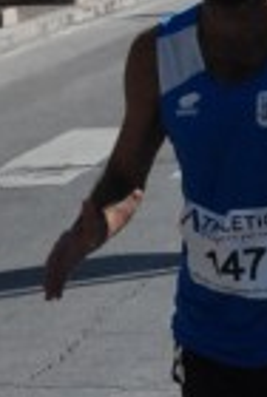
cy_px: 408
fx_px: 4406
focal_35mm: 398
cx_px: 41
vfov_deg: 5.2
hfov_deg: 3.5
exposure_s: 1/2000
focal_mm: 62
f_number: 8
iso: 1000
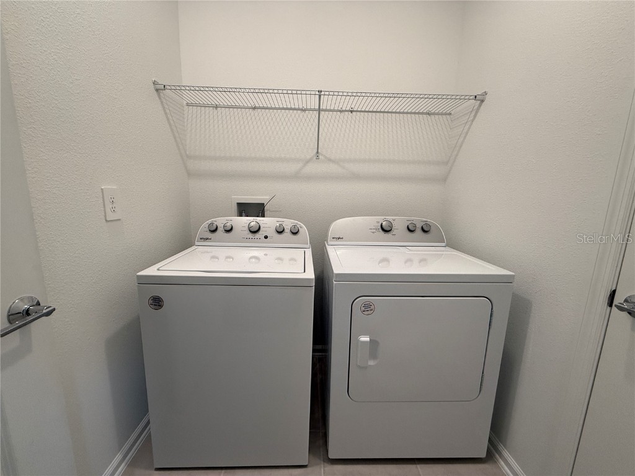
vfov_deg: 85.7
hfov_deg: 102.1
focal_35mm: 14
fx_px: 257
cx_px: 318
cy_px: 238
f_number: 2.2
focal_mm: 2.22
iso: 125
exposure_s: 1/120
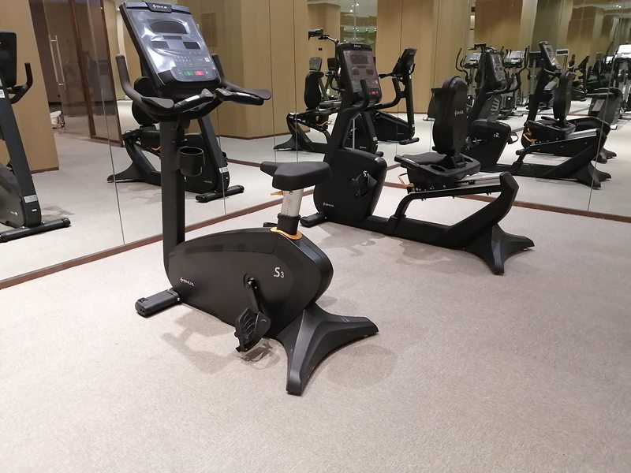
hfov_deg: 65.3
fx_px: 492
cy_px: 236
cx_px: 316
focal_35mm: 27
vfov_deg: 51.4
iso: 200
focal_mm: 3.62
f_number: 1.8
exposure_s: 1/33.3
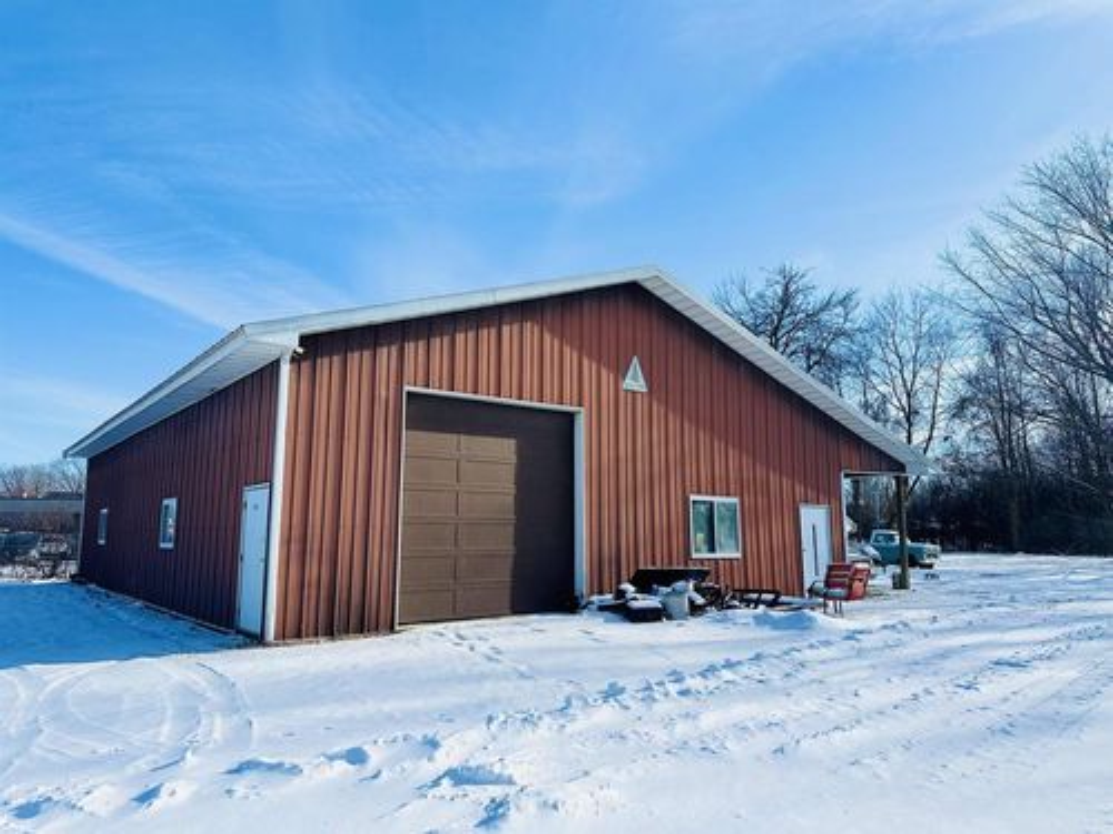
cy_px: 417
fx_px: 772
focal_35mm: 24
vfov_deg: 56.8
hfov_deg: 71.6
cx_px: 556
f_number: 1.78
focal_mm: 6.86
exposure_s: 1/7042
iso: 80
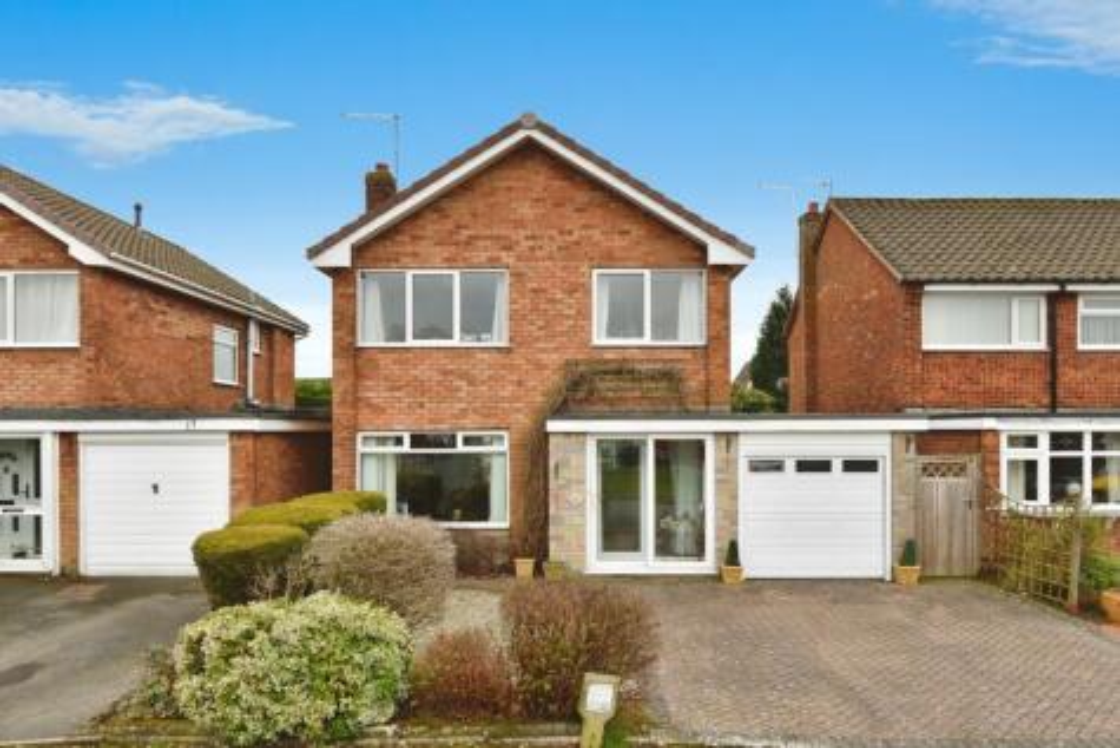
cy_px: 374
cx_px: 560
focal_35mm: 20
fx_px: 622
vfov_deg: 62.0
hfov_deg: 84.0
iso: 500
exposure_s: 1/200
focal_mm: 20
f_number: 6.3
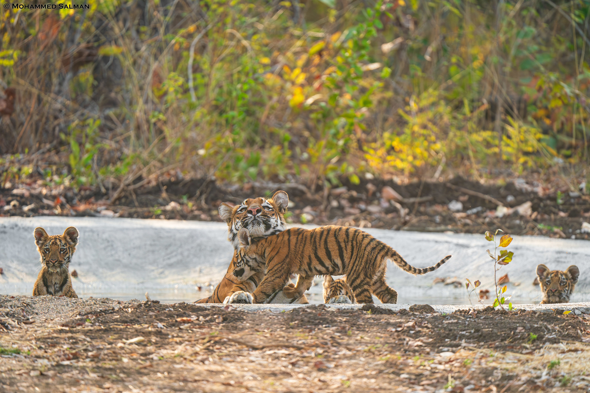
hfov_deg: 3.4
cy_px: 196
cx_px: 295
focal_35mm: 600
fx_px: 9833
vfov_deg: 2.3
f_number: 4
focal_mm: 600
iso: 800
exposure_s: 1/2500
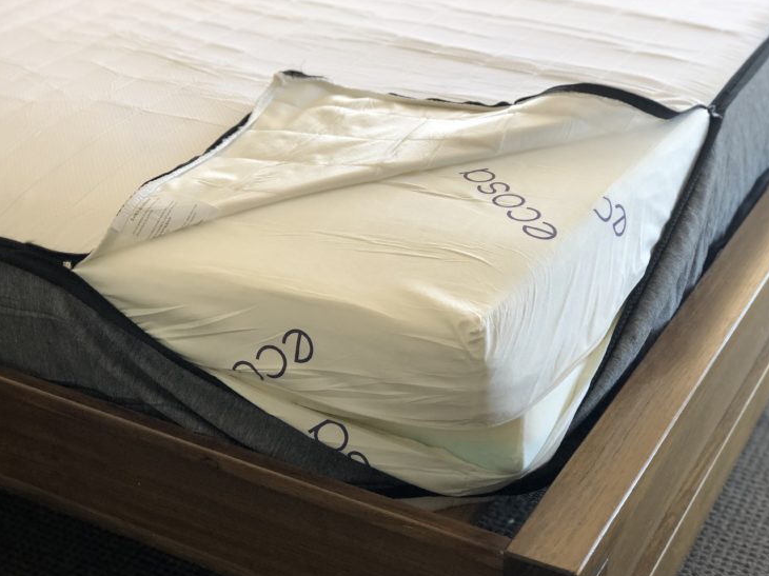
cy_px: 301
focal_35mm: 60
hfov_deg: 32.2
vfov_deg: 24.4
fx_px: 1332
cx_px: 386
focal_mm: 6.6
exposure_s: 1/50
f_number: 2.8
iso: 50
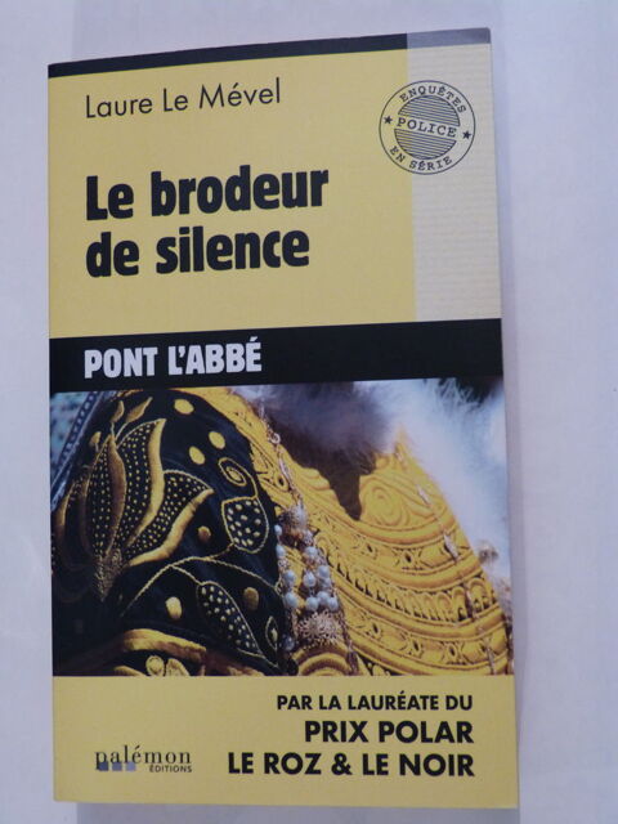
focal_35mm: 54
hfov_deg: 27.0
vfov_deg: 35.5
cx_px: 309
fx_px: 1285
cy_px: 412
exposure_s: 1/13
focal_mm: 9.7
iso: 400
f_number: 3.2
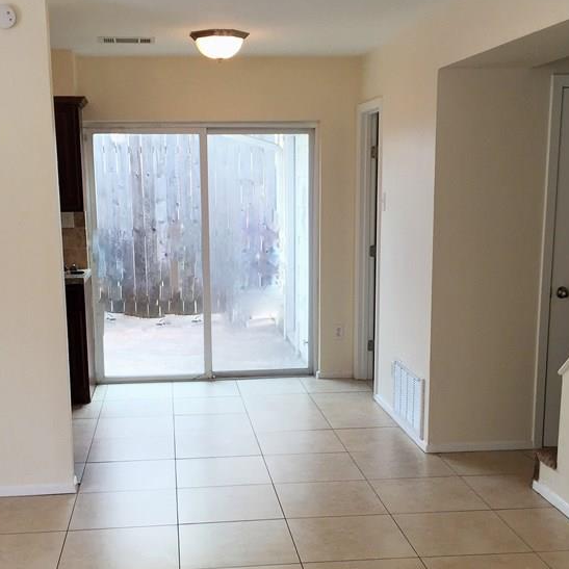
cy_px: 361
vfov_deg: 35.1
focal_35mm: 48
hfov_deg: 35.3
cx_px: 266
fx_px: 893
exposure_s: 1/60
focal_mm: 4.15
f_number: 2.2
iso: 40
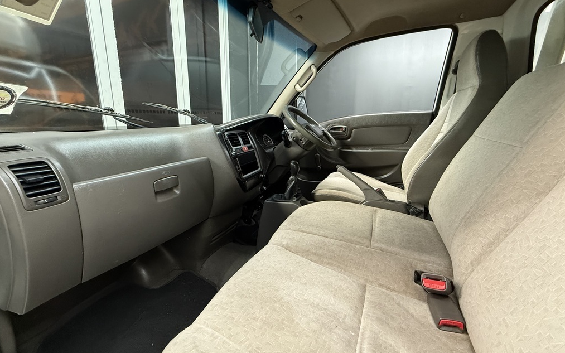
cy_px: 165
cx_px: 283
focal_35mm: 15
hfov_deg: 101.5
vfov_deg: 74.7
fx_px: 231
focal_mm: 2.22
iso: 500
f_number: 2.2
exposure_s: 1/50
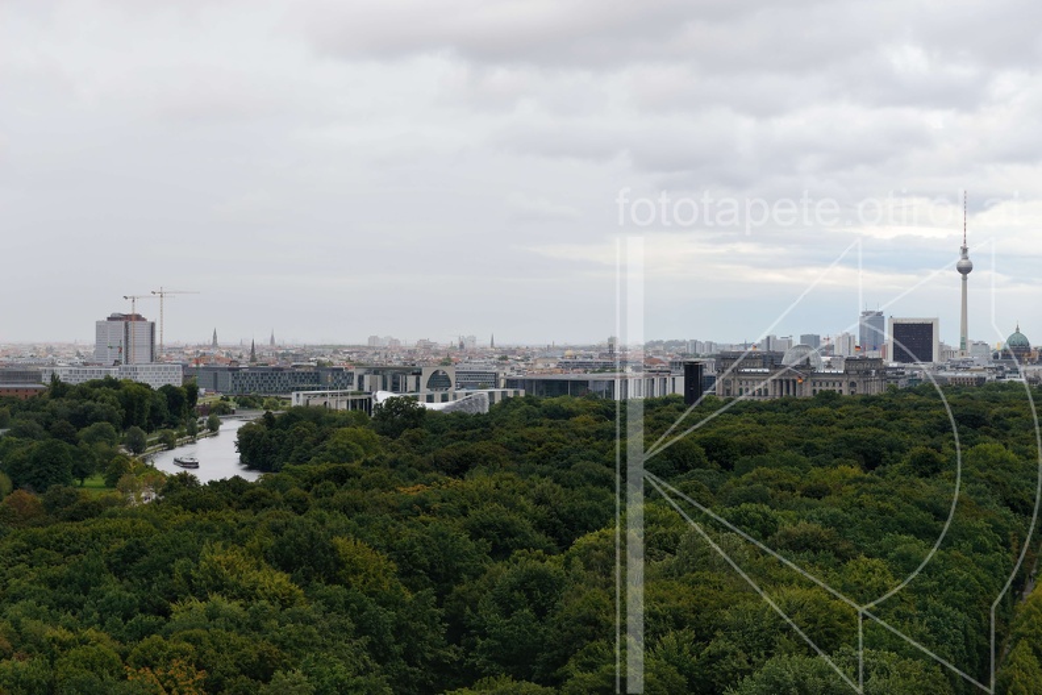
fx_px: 2026
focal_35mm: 70
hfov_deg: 28.8
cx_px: 521
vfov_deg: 19.5
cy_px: 348
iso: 320
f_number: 6.3
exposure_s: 1/200
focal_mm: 70
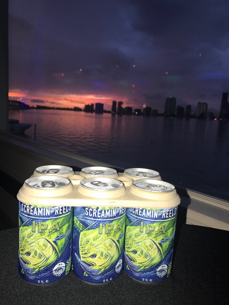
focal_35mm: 28
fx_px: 247
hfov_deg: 49.7
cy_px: 152
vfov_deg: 63.4
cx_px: 114
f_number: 1.8
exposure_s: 1/35
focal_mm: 3.99
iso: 20
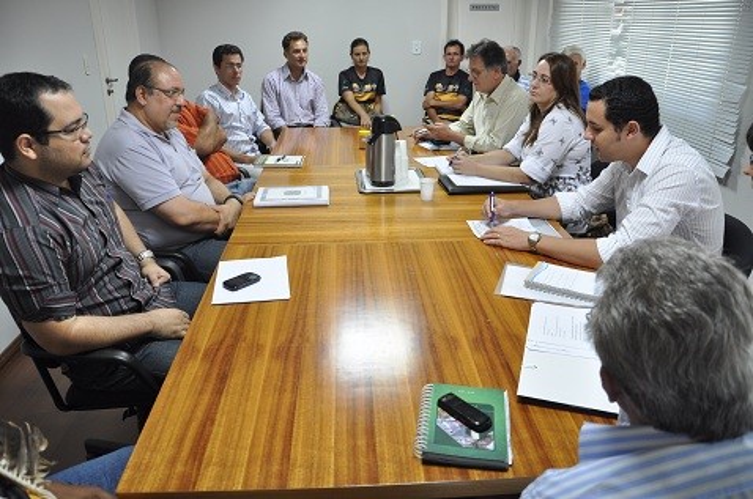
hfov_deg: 67.5
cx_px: 376
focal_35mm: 27
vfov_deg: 47.8
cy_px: 250
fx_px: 564
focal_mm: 18
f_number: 3.5
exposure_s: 1/20
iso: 400
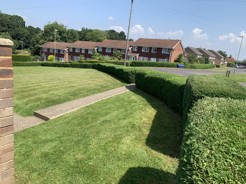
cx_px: 123
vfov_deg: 53.1
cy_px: 92
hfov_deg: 67.3
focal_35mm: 26
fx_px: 185
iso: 25
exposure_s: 1/1689
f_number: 1.8
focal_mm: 4.25
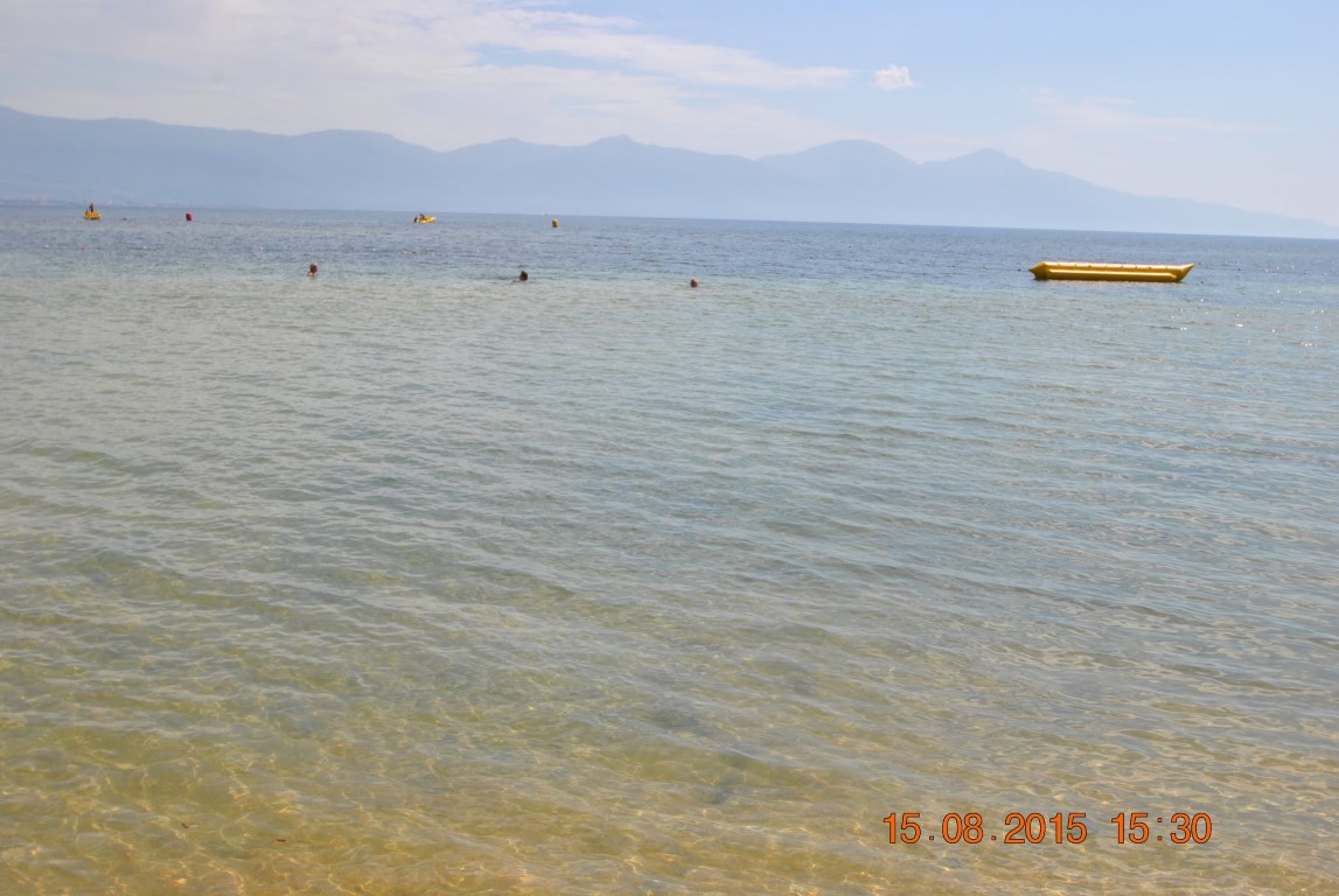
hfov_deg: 53.1
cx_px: 670
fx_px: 1341
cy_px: 448
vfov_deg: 37.0
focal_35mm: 36
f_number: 9
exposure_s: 1/320
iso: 100
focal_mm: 24
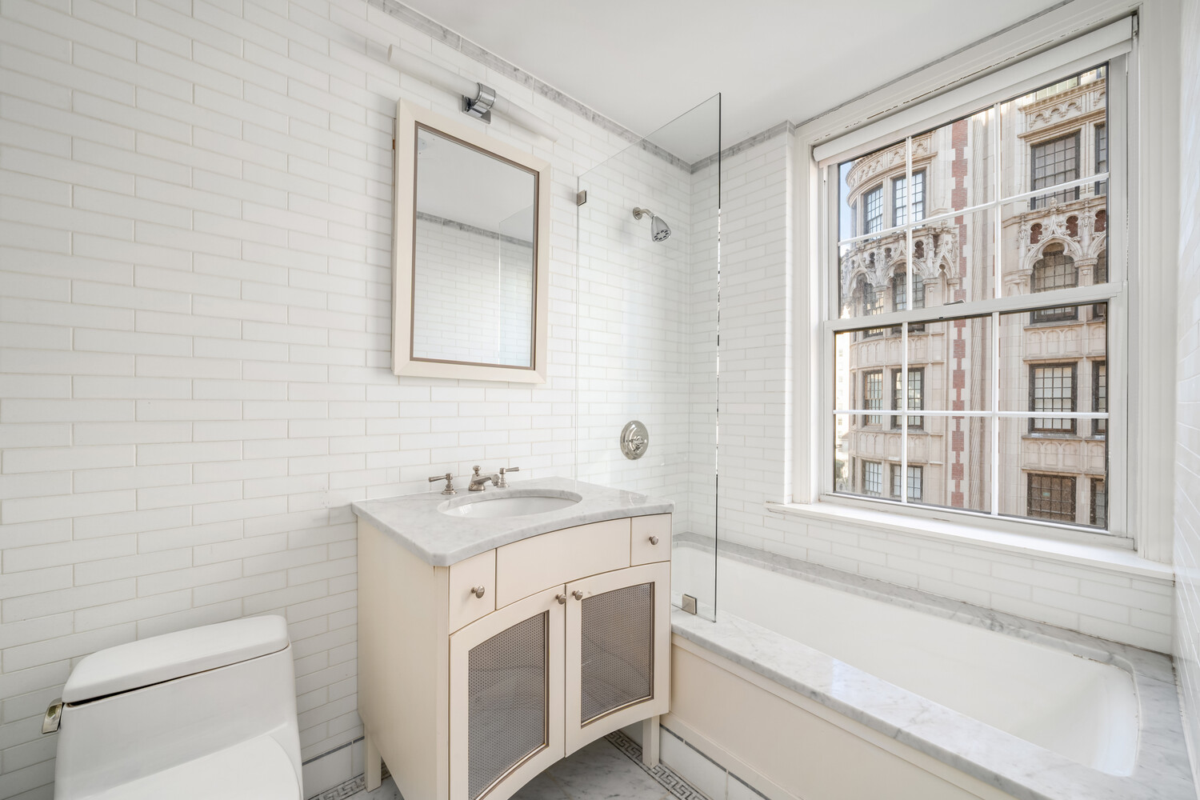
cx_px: 600
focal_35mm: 13
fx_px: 433
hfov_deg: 108.3
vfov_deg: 85.4
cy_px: 400
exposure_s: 1/5
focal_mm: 13
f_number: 14
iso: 640
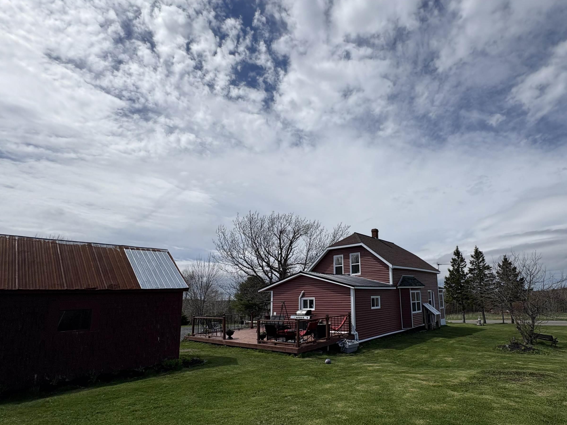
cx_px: 348
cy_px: 244
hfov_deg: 86.3
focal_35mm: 18
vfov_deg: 71.2
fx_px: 295
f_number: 2.2
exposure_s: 1/5650
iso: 40
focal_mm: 2.22
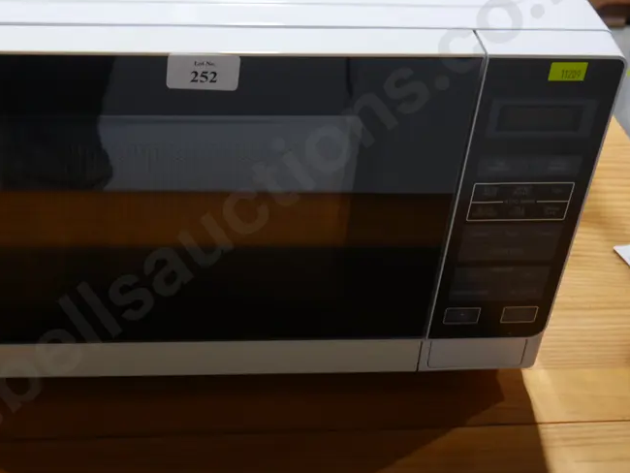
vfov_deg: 23.3
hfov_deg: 30.5
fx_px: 1147
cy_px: 235
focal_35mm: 63
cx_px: 212
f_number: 4.4
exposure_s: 1/60
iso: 400
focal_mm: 20
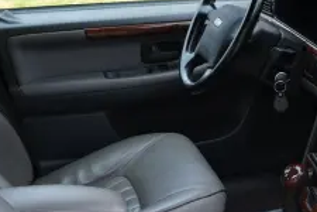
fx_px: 828
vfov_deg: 14.4
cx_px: 273
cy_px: 199
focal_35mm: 94
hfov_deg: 21.3
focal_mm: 22.3
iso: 320
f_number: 5
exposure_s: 1/150
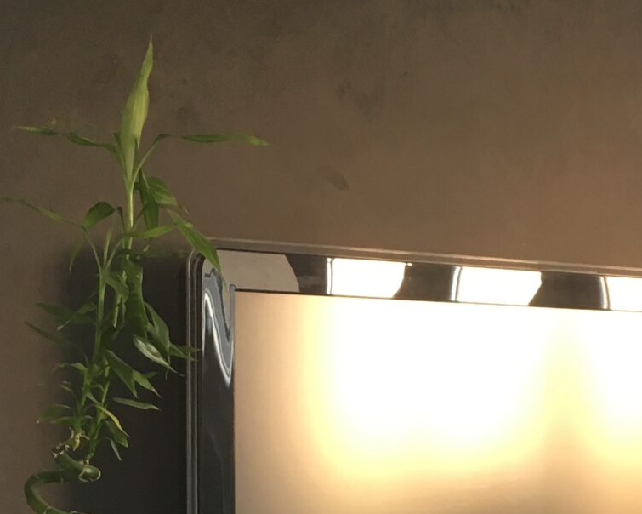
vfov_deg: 15.7
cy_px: 530
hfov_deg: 19.9
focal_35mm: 96
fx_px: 1824
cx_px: 436
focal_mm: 4.15
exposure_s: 1/33
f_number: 2.2
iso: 80
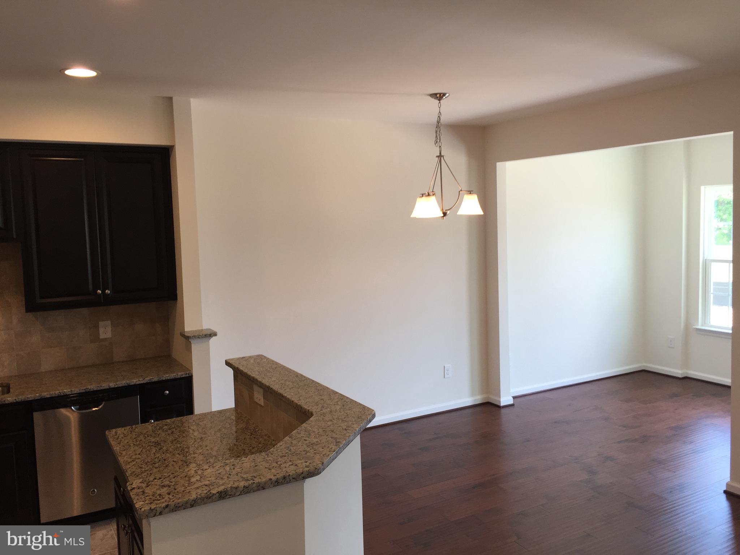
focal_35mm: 29
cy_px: 278
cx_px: 370
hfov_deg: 61.7
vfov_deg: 48.2
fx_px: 620
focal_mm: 4.15
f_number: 2.2
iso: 40
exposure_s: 1/60
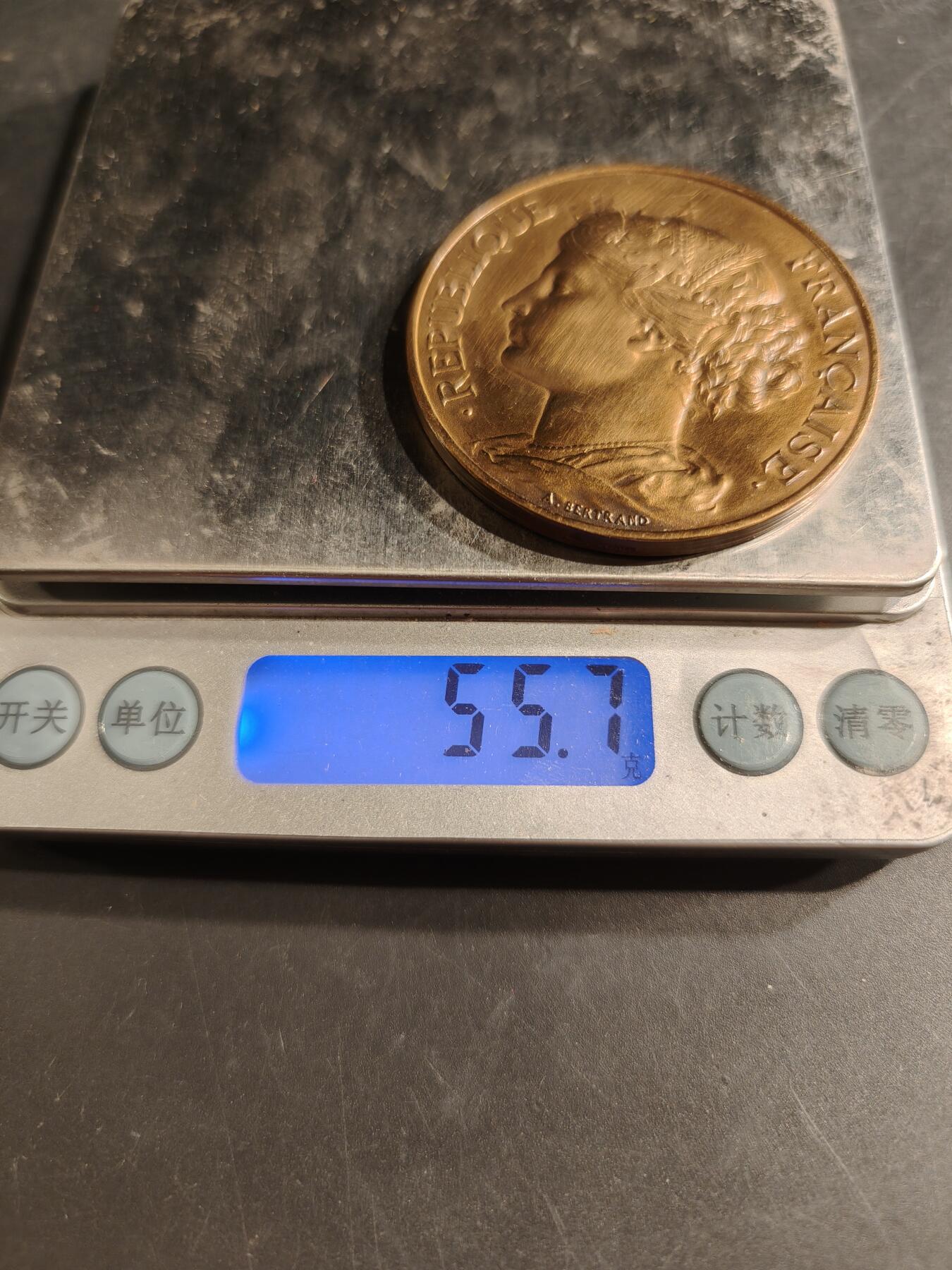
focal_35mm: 23
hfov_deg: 58.9
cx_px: 476
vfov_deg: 73.9
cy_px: 635
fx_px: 843
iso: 250
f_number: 1.6
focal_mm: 6.06
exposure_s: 1/200
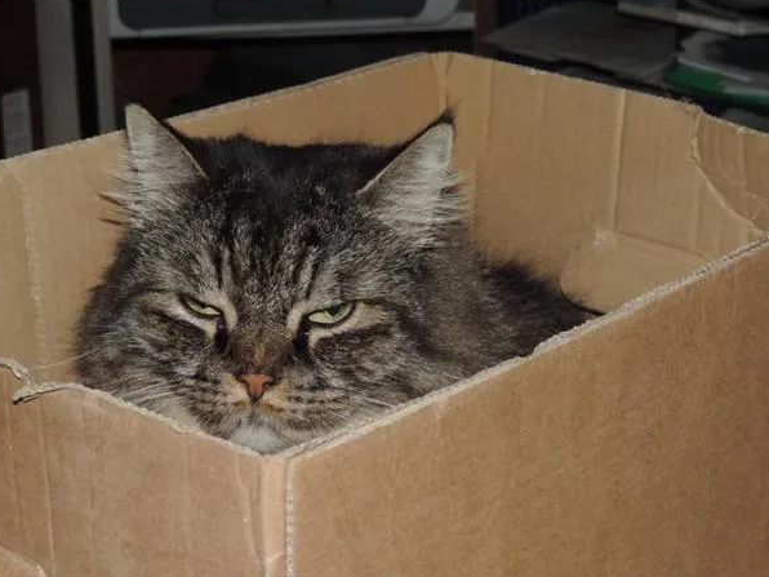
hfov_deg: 20.9
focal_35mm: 94
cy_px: 235
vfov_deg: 15.7
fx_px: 2088
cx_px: 396
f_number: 3.9
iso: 200
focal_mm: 12.4
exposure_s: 1/40
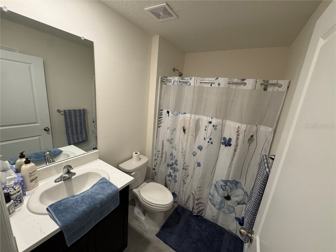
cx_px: 168
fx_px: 136
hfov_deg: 102.1
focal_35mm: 14
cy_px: 126
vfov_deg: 85.7
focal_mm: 2.22
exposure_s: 1/60
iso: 200
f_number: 2.2
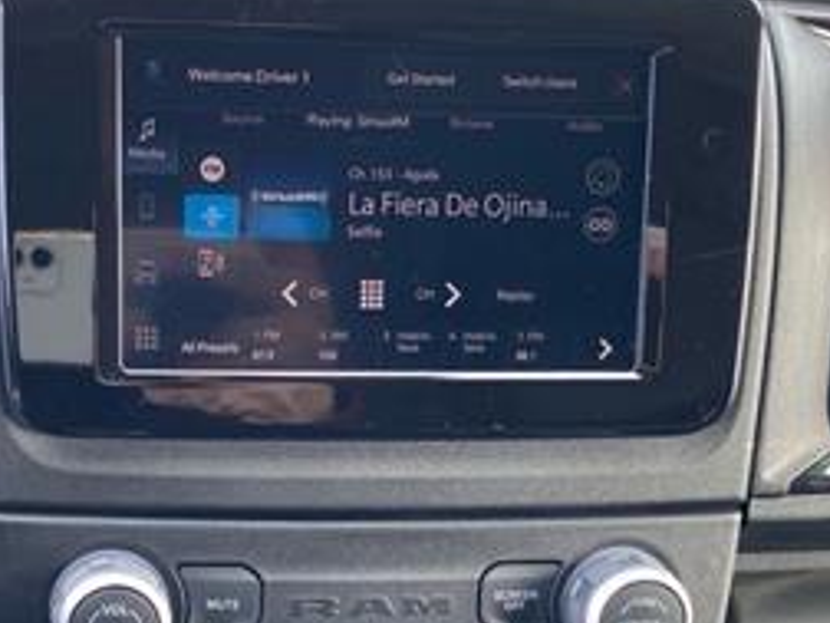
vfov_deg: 21.8
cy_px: 544
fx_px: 1583
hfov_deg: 29.1
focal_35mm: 66
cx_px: 260
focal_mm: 4.25
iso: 125
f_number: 1.8
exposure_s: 1/82
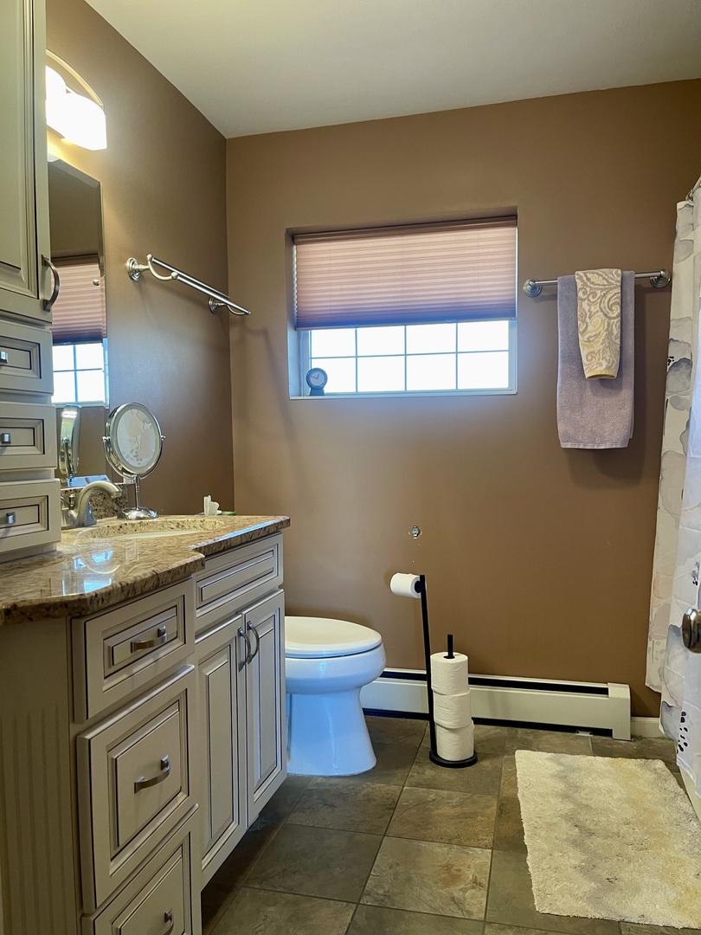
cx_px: 350
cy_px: 468
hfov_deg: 54.9
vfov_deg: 69.4
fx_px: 675
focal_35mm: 25
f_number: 1.6
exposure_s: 1/60
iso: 125
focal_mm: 5.1
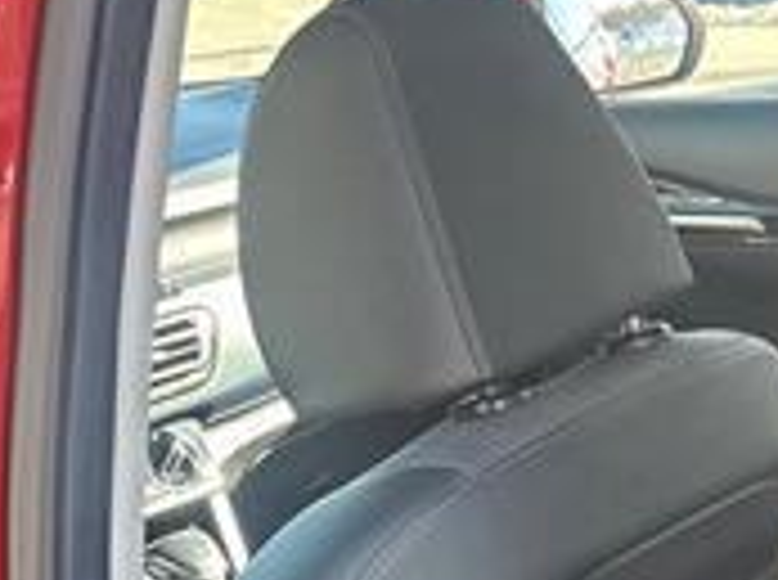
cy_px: 868
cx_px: 1124
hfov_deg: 19.5
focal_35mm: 89
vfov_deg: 15.3
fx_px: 1996
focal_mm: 6.86
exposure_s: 1/172
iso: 100
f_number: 1.78
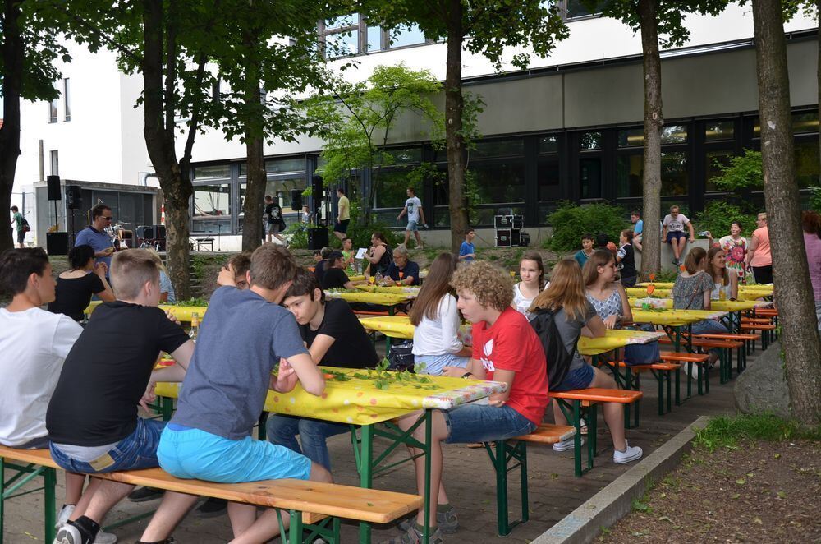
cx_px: 410
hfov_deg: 51.4
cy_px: 272
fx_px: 853
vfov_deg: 35.3
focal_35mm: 38
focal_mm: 25
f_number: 4.5
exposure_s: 1/200
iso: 100
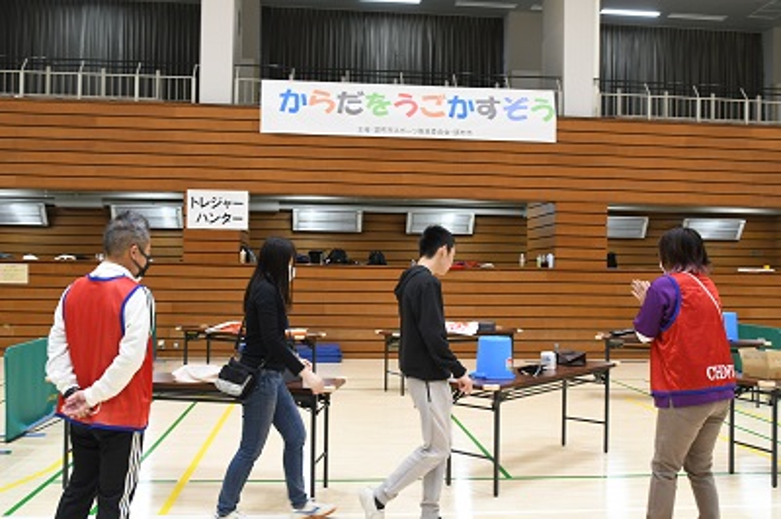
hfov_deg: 57.3
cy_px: 260
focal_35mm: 33
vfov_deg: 39.9
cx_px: 390
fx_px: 715
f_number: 5
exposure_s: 1/100
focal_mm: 22
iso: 1250
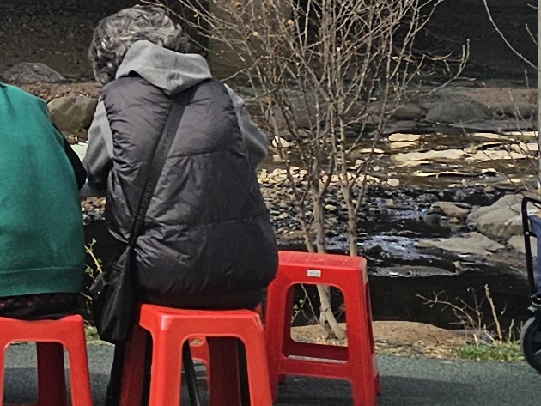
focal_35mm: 146
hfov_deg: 12.6
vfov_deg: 9.9
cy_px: -209
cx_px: -351
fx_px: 2283
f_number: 1.7
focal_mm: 6.3
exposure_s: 1/296
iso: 10
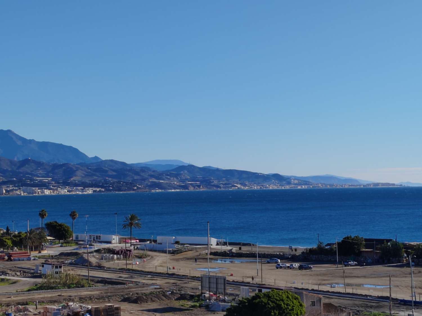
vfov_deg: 15.9
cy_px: 158
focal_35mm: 93
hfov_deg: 21.1
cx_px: 211
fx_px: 1134
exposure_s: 1/2200
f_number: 1.9
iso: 100
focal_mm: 5.52
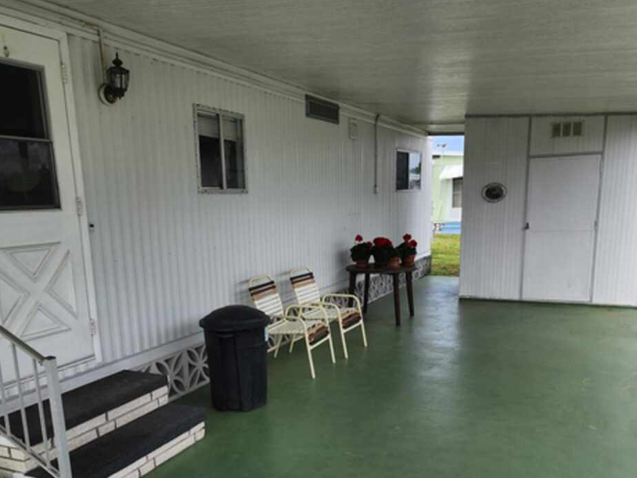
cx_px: 309
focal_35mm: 32
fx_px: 589
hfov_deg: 56.8
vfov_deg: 43.6
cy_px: 317
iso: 12
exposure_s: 1/465
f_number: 1.8
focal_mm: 6.4
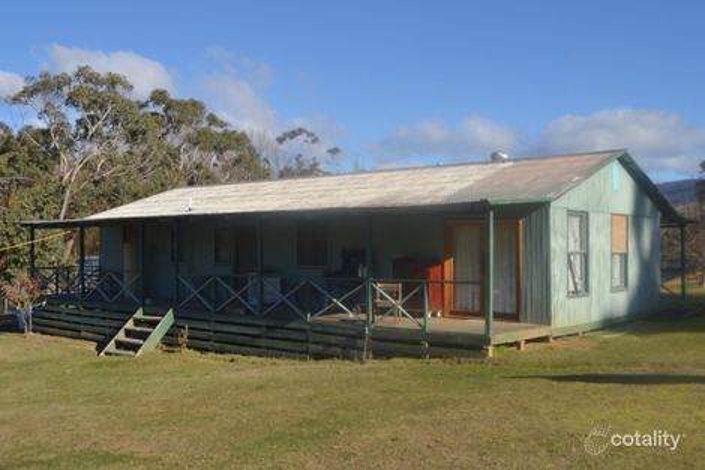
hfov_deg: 53.1
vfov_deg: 36.8
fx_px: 705
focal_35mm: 36
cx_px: 352
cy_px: 235
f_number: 10
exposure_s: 1/200
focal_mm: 24
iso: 100
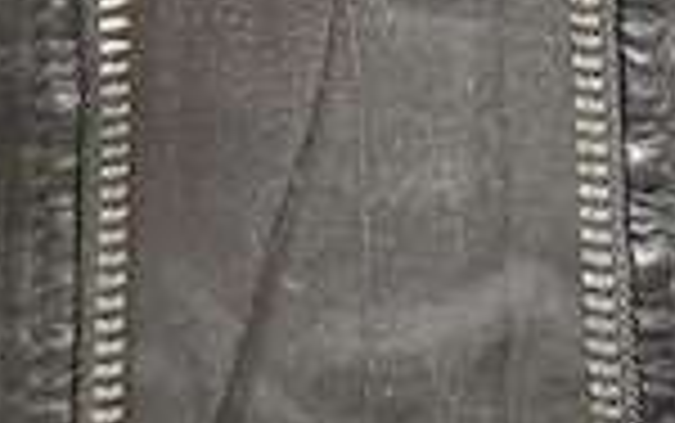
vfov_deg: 16.5
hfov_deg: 31.2
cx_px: 459
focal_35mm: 65
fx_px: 1197
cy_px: -360
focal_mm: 6.19
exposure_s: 1/50
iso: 250
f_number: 1.65
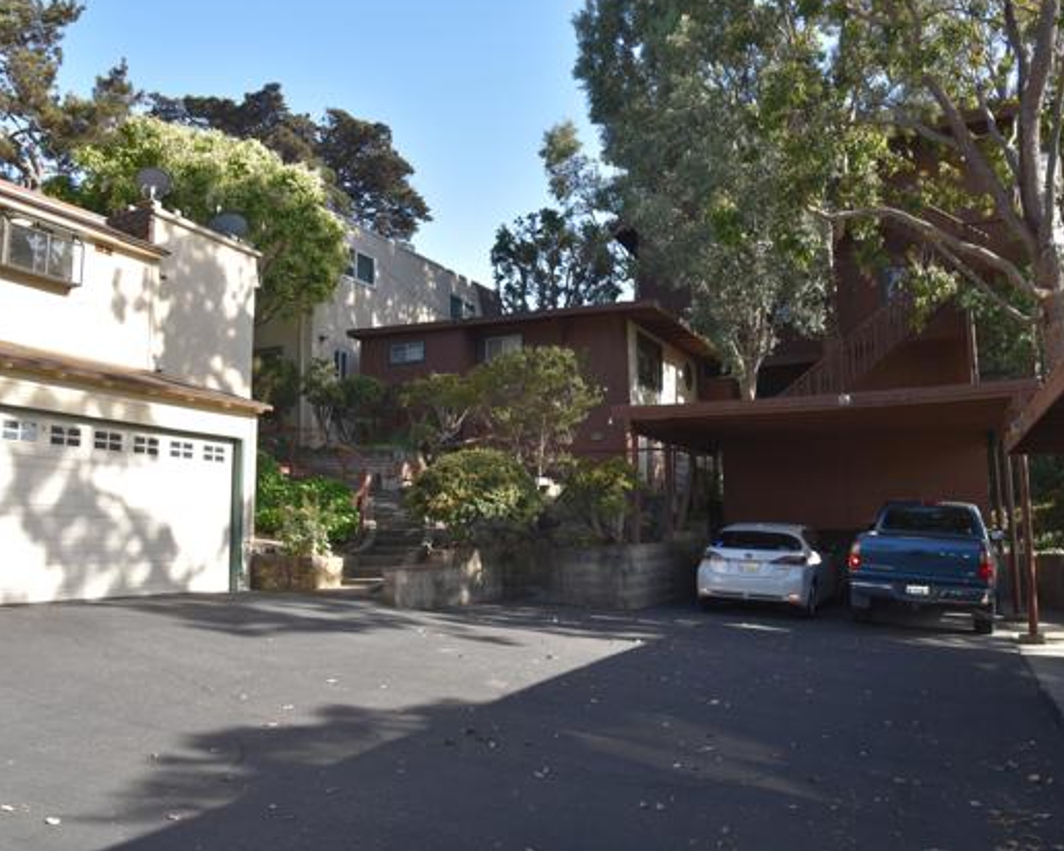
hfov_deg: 62.2
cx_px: 525
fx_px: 882
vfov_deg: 51.5
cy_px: 418
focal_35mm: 28
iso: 180
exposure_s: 1/125
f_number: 5.6
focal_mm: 24
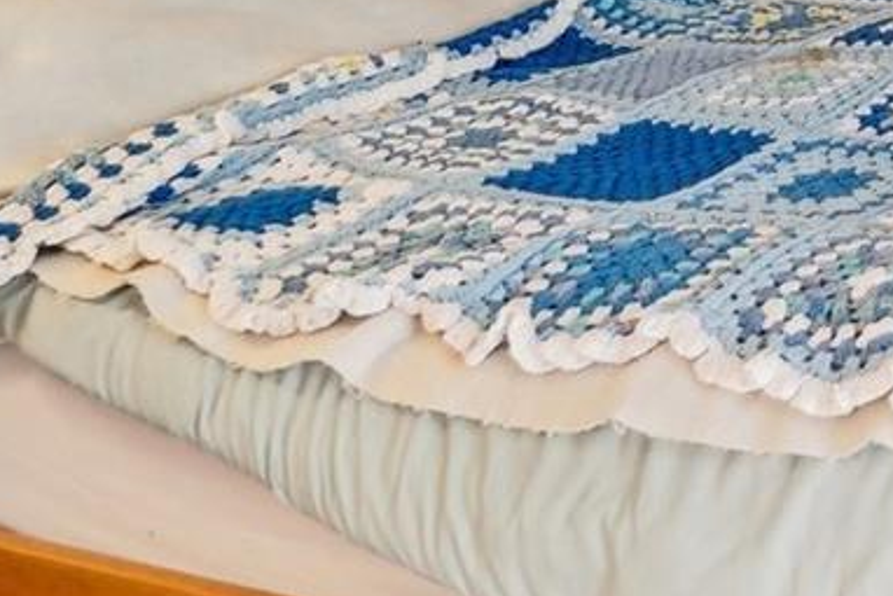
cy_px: -467
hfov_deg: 22.3
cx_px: 1475
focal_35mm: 67
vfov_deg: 16.9
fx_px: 1663
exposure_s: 1/60
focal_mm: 16
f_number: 4
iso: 400
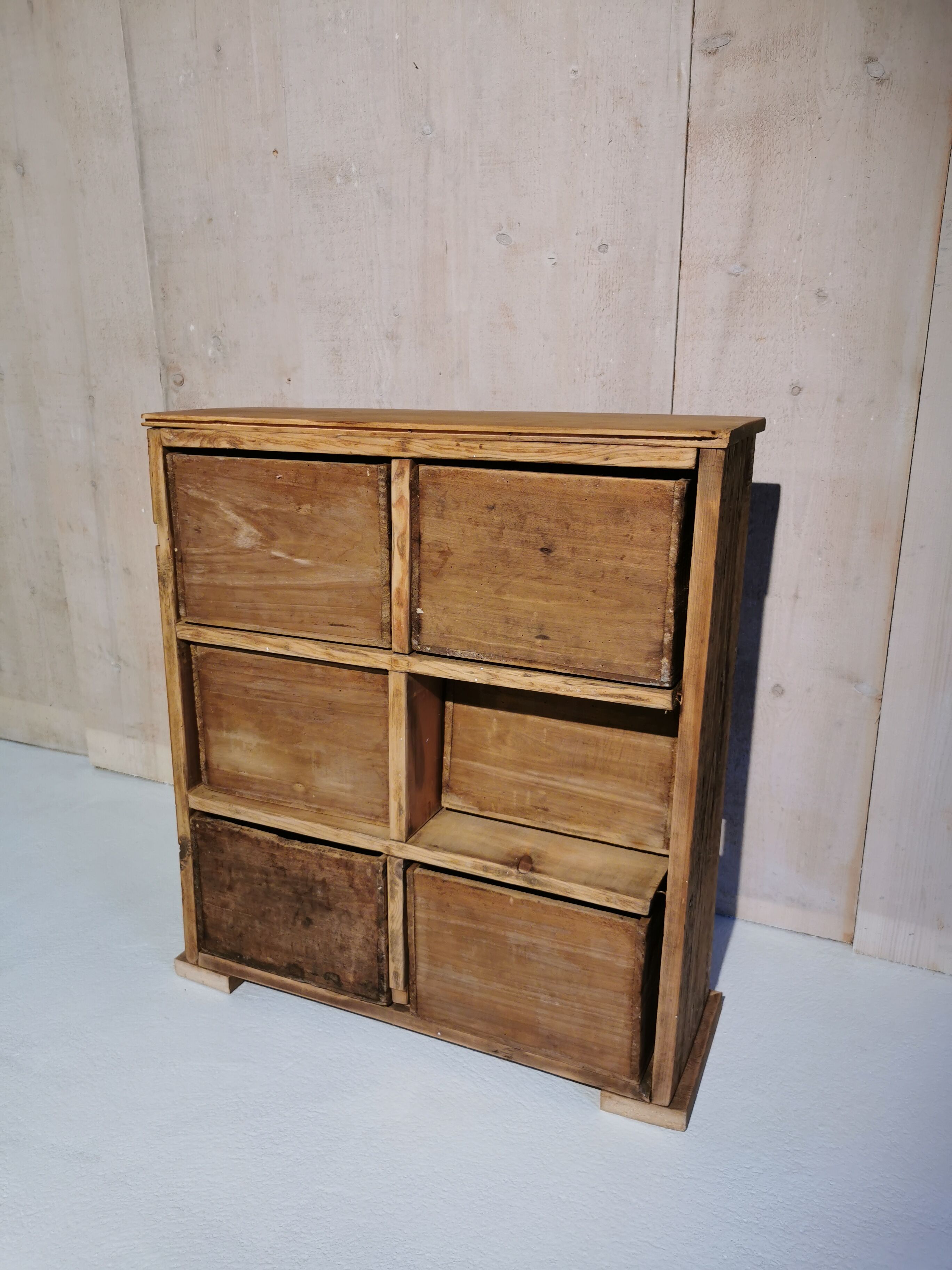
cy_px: 635
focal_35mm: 27
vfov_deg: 65.3
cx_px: 476
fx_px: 990
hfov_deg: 51.4
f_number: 1.8
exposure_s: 1/153
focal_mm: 5.58
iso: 50
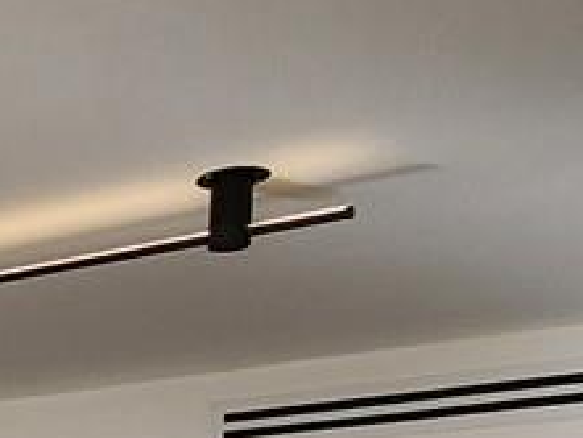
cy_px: 836
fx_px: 1584
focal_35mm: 94
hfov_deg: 16.4
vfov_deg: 13.7
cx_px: -554
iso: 32
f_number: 2.2
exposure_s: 1/222
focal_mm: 1.74
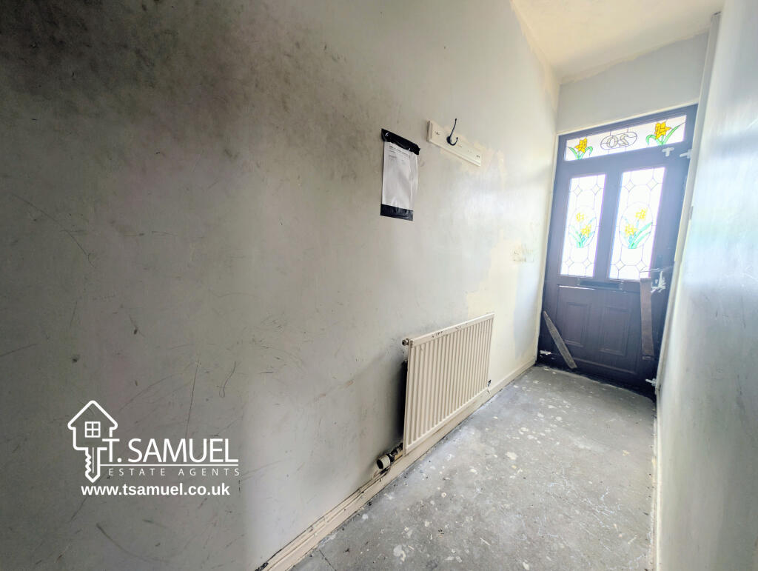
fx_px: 263
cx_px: 379
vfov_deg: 94.6
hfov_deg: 110.5
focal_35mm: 12
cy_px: 286
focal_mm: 2.23
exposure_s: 1/36.2
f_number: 1.95
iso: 53
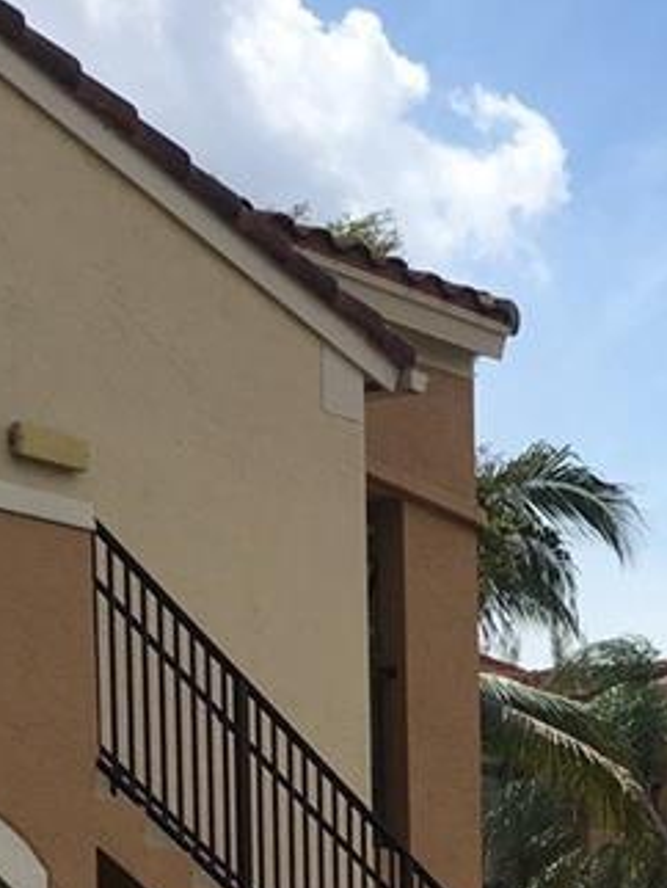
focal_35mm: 108
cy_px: 1429
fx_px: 2771
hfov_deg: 13.1
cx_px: 943
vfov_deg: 16.2
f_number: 2.2
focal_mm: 4.15
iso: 25
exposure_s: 1/2198
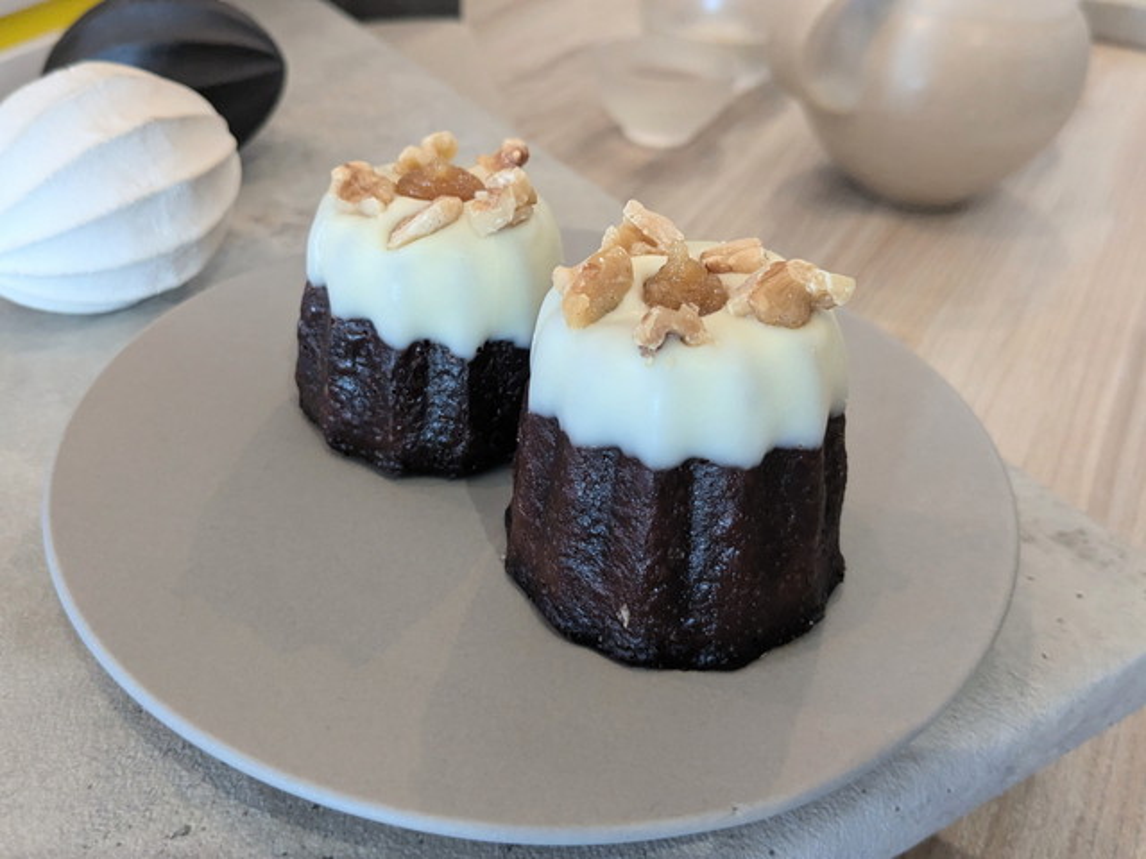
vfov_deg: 51.4
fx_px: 894
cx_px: 573
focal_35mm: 27
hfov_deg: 65.3
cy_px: 430
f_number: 1.73
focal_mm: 4.38
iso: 410
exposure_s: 1/99.9
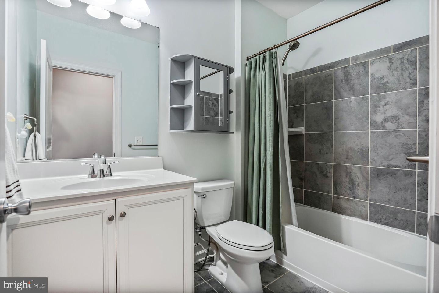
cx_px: 220
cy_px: 146
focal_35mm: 16
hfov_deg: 96.7
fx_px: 195
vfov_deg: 73.8
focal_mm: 16
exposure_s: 1/20
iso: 800
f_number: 8
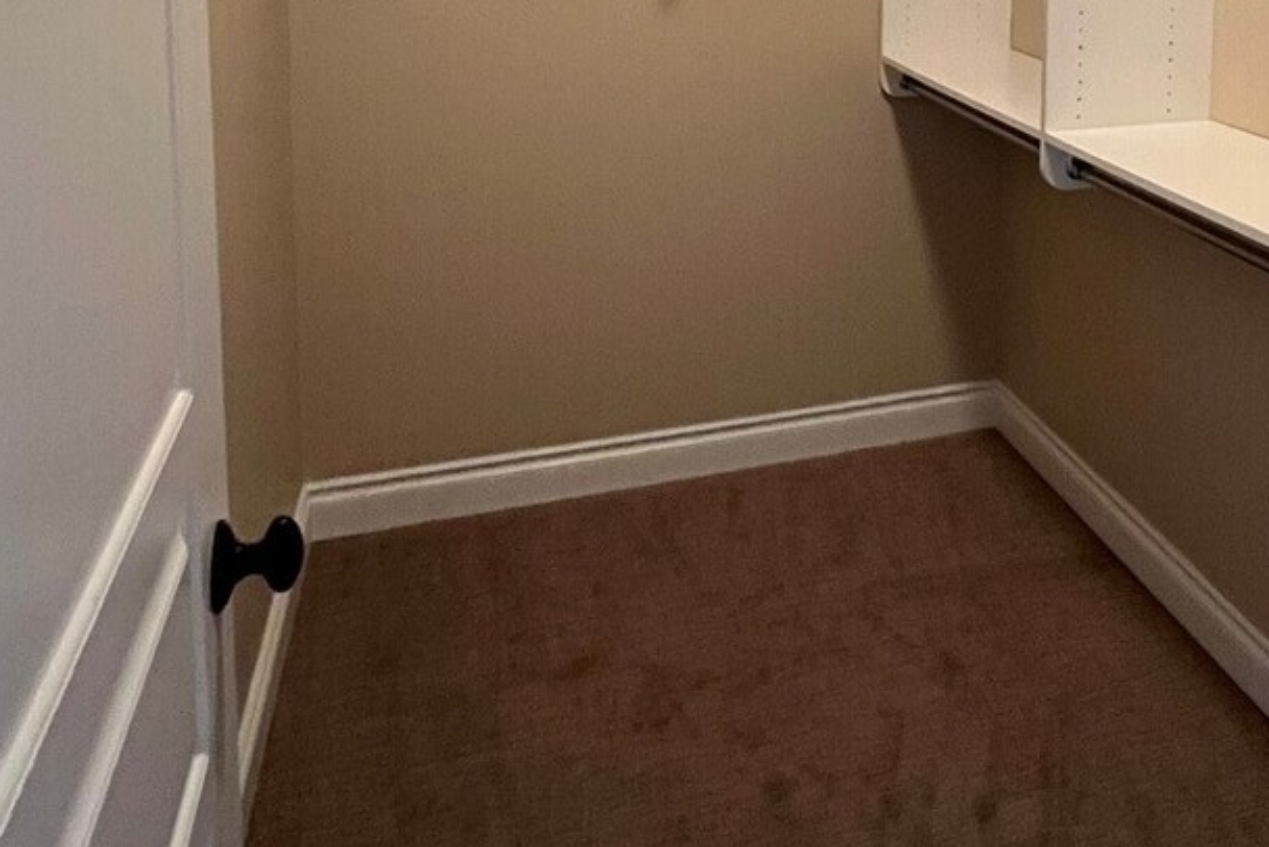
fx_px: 1128
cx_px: 1002
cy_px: 2
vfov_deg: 36.9
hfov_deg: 54.9
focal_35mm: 32
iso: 800
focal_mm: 1.57
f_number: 1.8
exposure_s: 1/60
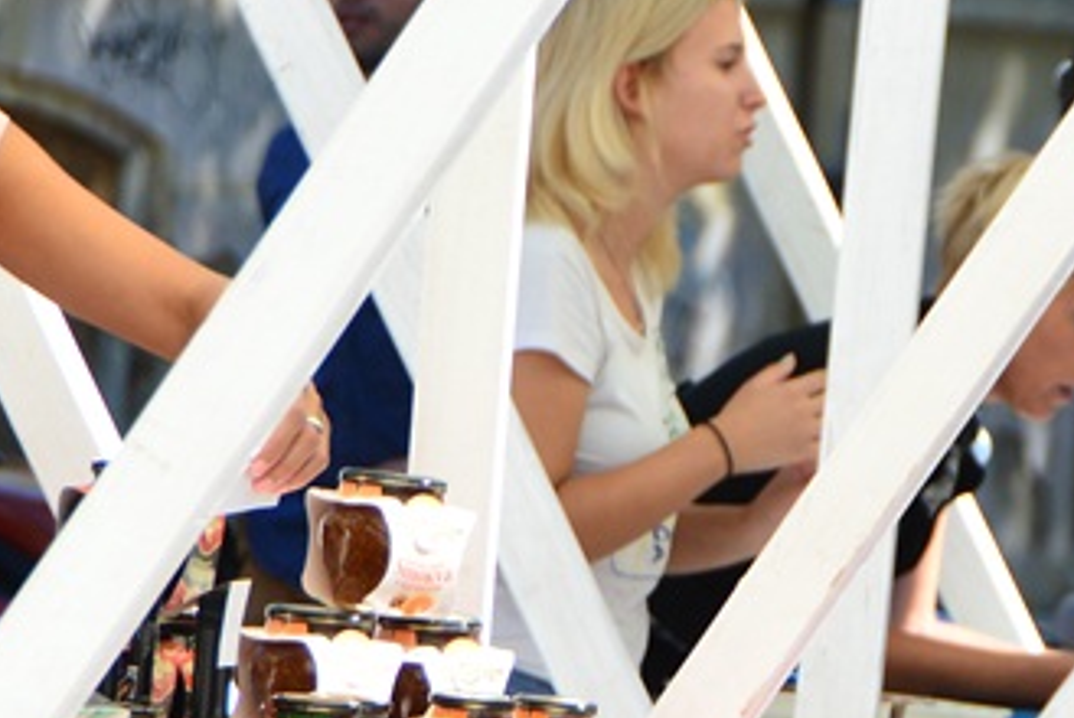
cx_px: 1283
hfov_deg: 5.5
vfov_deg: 3.7
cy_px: 519
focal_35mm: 373
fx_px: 11137
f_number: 5.6
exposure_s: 1/800
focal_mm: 120
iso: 640
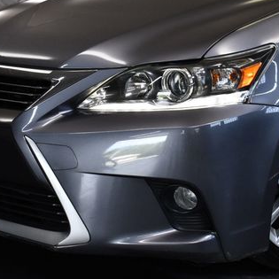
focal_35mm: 107
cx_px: 130
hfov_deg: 16.3
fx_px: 976
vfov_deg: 16.3
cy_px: 122
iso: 640
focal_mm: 31
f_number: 4.2
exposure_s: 1/250
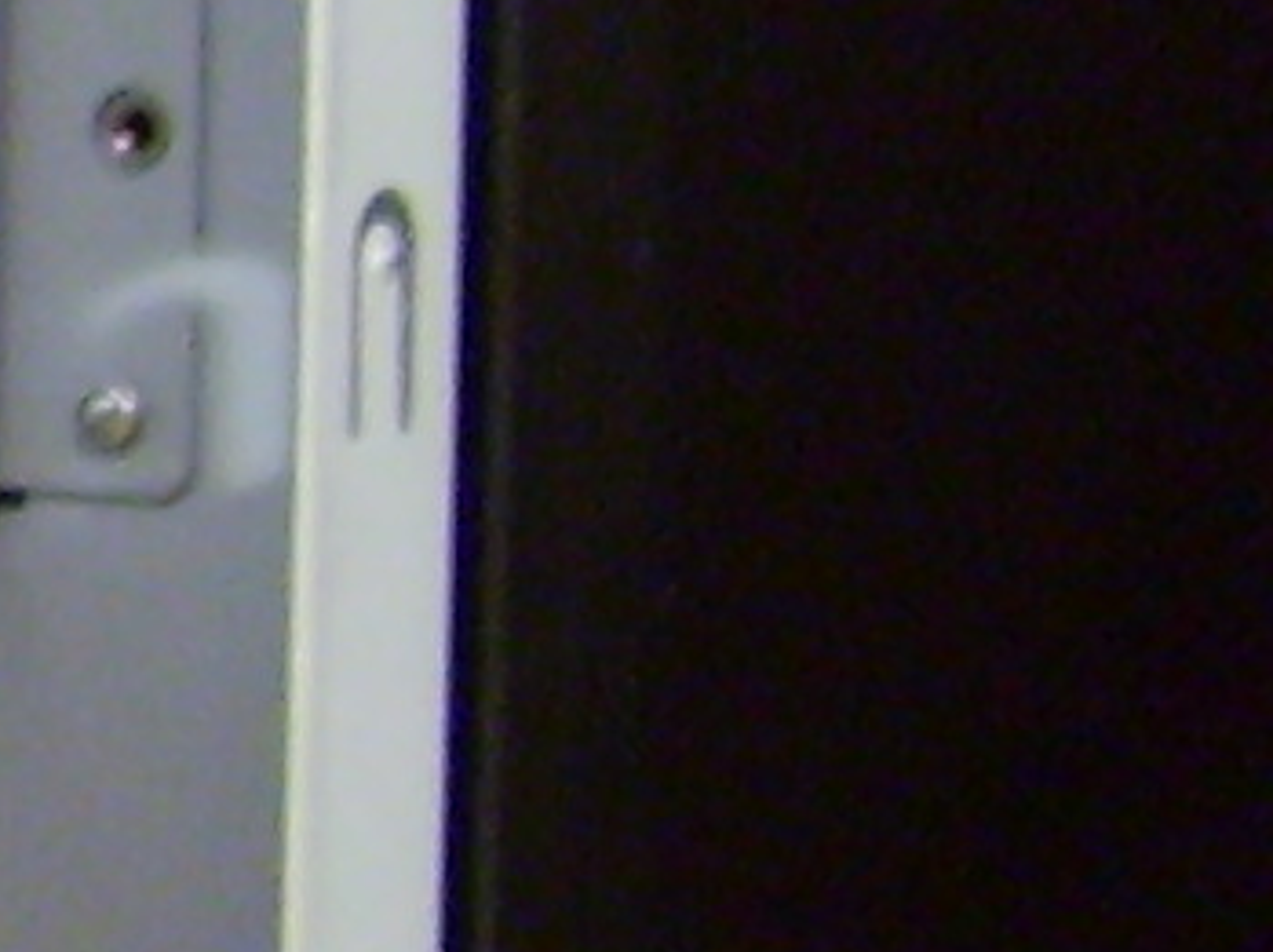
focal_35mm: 257
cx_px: -3159
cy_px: 204
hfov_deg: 6.6
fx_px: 9441
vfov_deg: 5.8
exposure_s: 1/6
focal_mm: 5.8
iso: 140
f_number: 2.8
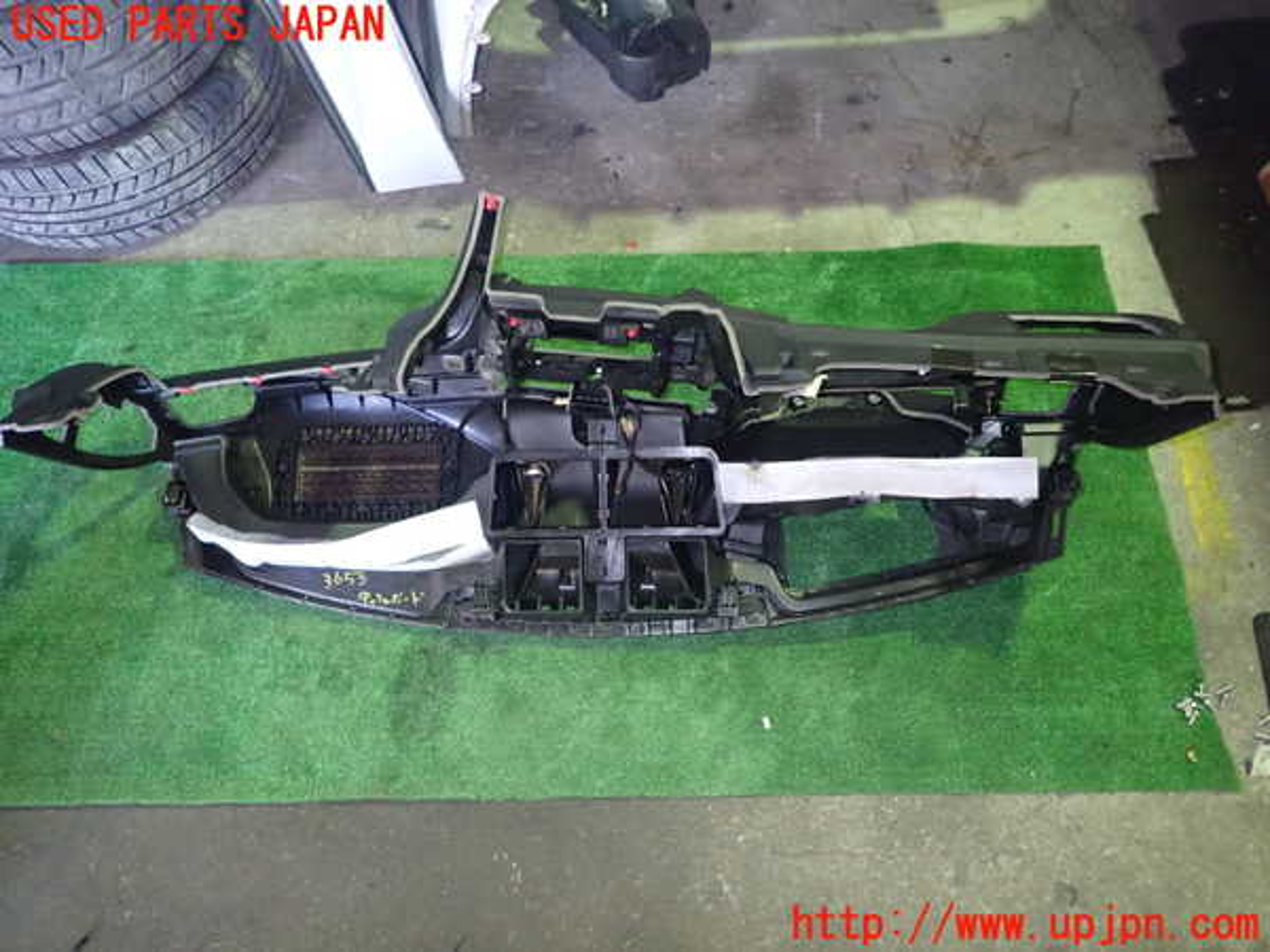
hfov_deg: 69.4
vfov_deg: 54.9
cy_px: 476
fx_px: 917
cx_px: 635
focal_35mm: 25
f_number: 2
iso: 800
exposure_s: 1/30
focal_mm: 4.5
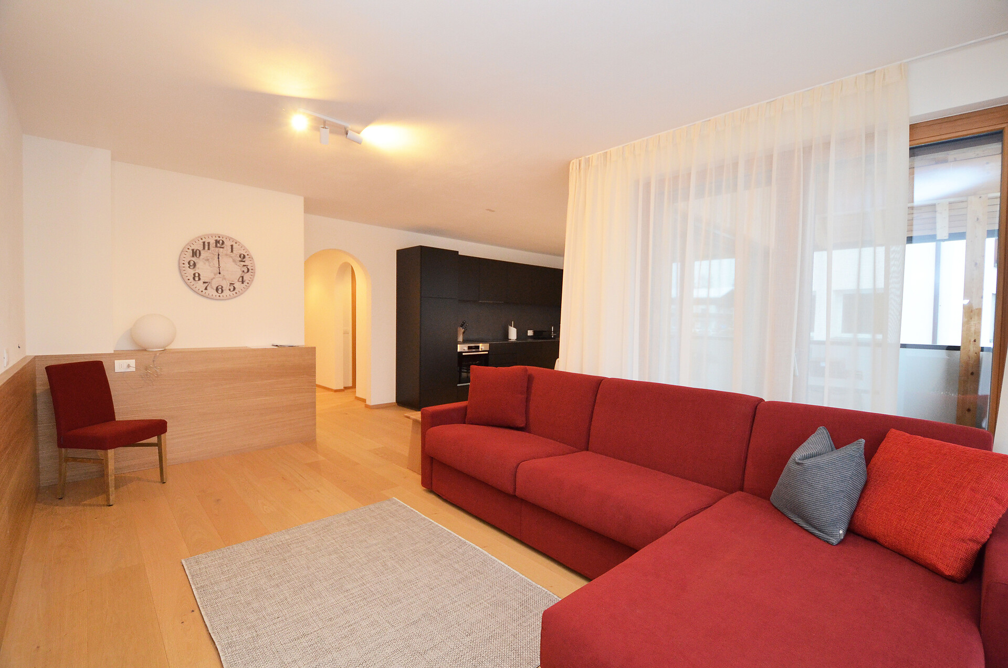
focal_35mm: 15
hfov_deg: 100.5
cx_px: 504
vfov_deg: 77.1
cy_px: 334
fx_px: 419
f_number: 4
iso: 1000
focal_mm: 10
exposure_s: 1/60
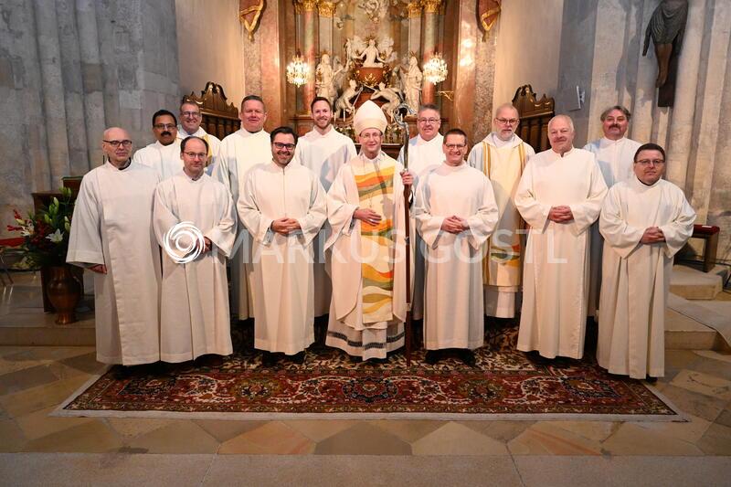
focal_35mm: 27
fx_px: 548
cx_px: 366
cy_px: 244
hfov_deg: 67.4
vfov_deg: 47.9
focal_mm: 27
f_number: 6.3
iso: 6400
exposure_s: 1/200
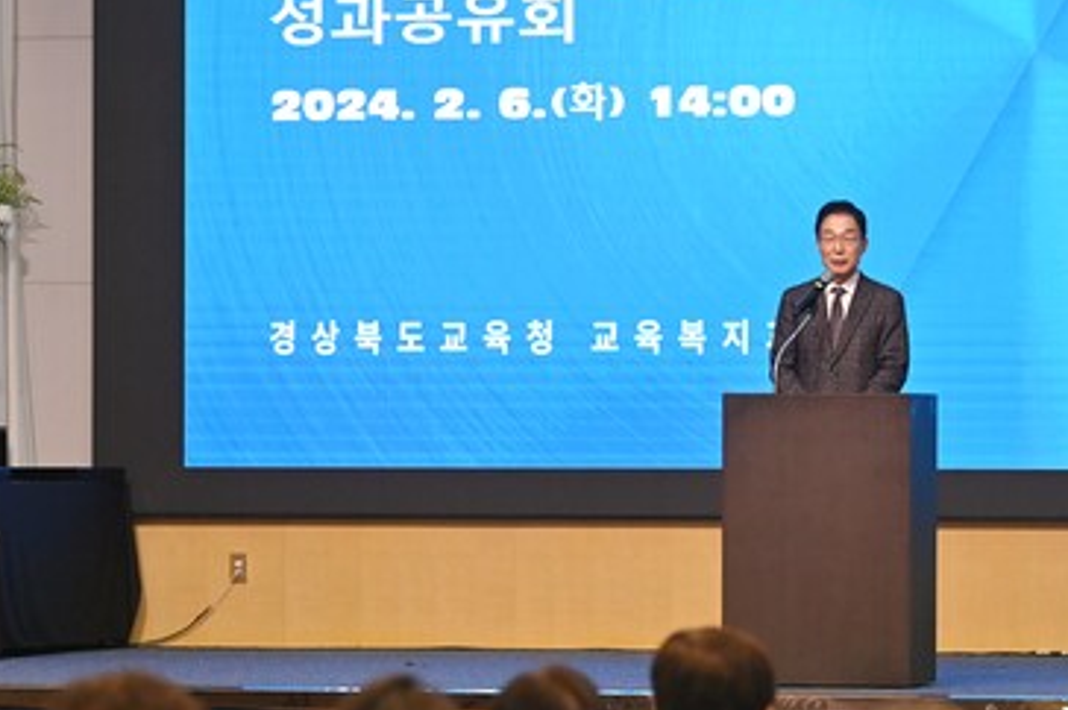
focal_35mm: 198
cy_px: 414
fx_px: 5869
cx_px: 763
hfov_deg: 10.4
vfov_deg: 6.9
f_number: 4.5
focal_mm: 120
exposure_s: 1/200
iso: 2500
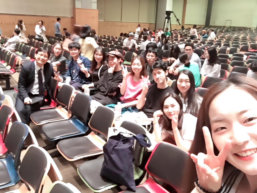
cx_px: 128
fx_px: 230
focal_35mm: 31
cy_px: 96
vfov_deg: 45.4
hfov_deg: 58.4
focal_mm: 2.65
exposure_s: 1/20
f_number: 2.2
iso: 320
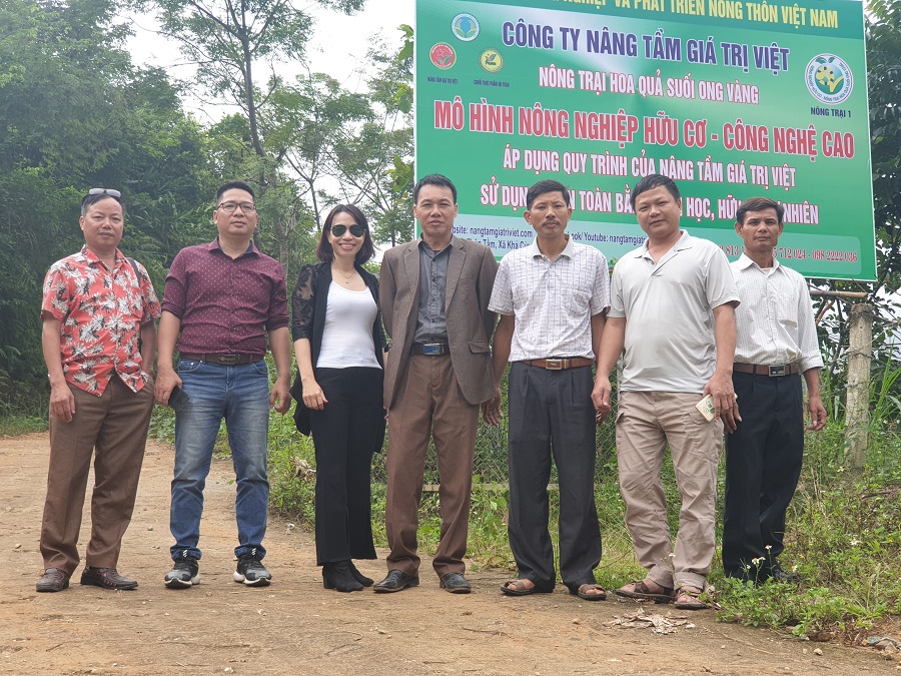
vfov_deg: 28.0
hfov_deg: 36.8
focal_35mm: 52
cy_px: 338
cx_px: 450
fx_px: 1353
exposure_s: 1/167
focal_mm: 6
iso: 25
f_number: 2.4
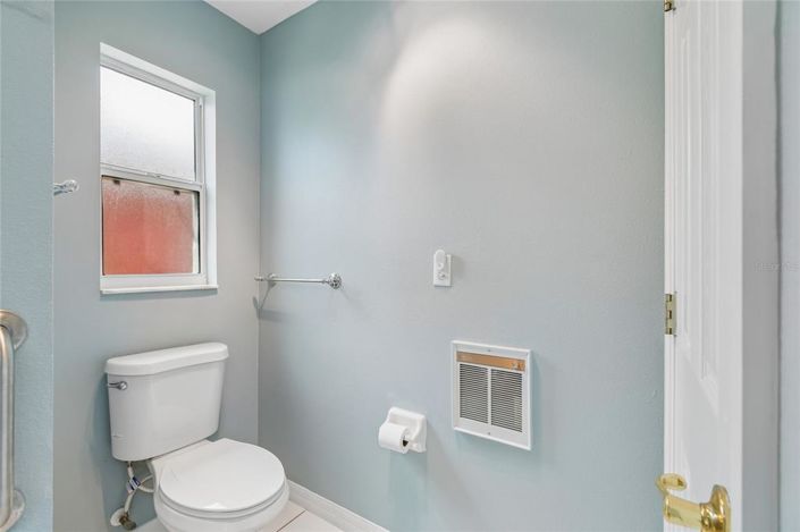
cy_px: 266
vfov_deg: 77.2
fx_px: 333
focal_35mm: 15
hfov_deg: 100.4
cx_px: 400
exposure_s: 1/25
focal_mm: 10
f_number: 7.1
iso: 100
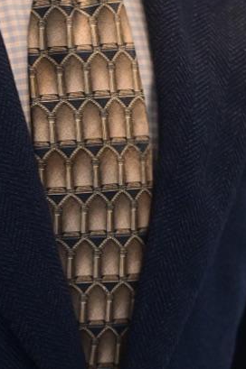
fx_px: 1407
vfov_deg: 14.8
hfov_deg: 9.8
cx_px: -78
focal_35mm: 137
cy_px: 324
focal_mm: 35
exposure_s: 1/160
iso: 1250
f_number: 2
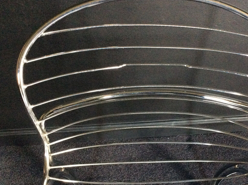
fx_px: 308
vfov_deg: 33.4
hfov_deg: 43.7
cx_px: 149
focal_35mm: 43
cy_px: 115
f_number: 2.4
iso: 500
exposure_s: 1/17
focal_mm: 3.3
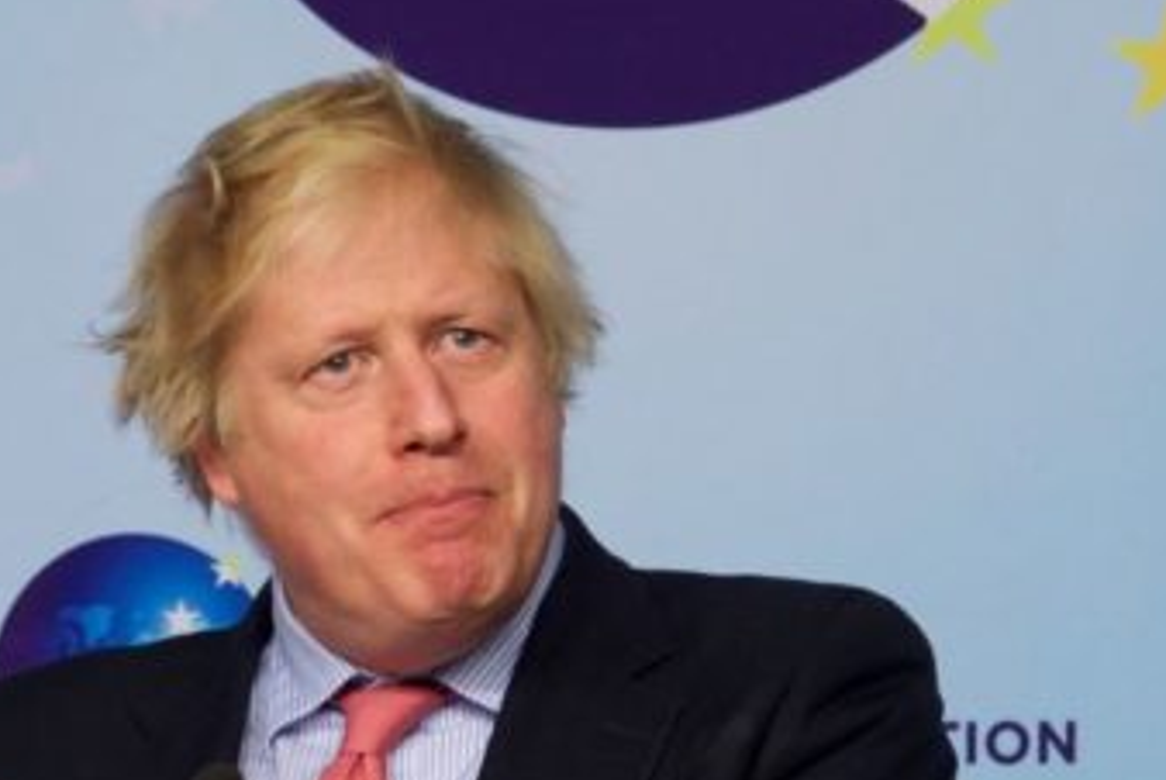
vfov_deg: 9.5
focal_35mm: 144
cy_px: 721
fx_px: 4668
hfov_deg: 14.2
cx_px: 390
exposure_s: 1/160
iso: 800
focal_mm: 70
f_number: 5.6
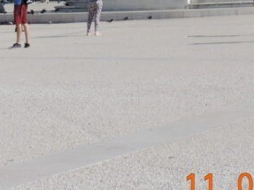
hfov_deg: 8.7
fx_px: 1658
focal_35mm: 226
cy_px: -97
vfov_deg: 6.5
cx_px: 34
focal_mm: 10.7
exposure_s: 1/1250
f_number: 3.7
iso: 100
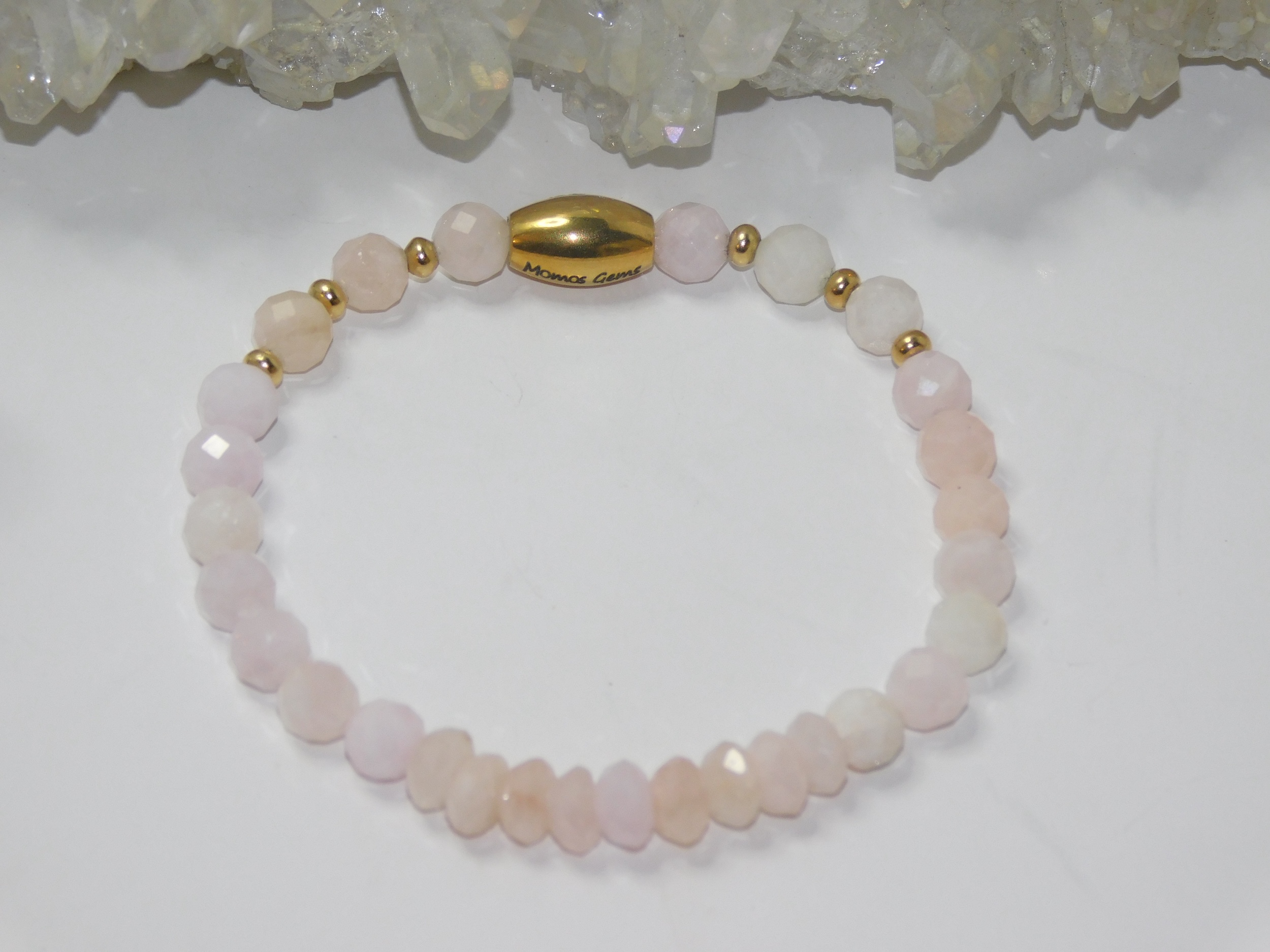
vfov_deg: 6.4
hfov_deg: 8.5
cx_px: 635
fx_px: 8512
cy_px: 476
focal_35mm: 232
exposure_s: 1/60
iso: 200
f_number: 5.6
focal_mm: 41.3
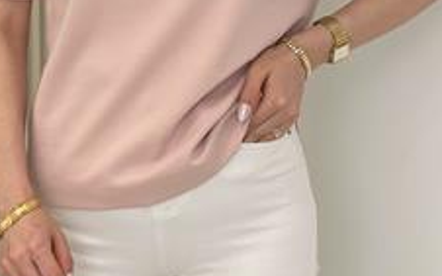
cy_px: -58
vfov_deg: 10.7
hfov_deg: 17.4
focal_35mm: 120
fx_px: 1445
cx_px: 182
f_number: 1.78
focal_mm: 6.86
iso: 80
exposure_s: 1/344
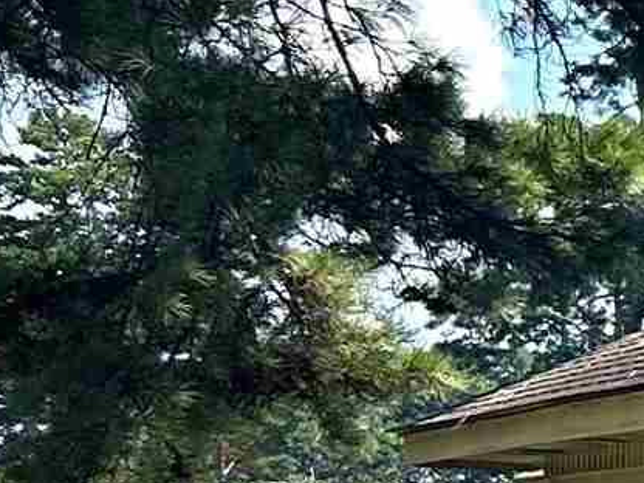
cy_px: 690
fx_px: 3572
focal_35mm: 192
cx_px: 2310
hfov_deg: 7.9
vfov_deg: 7.6
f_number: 1.5
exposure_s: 1/1488
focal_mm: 5.7
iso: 50
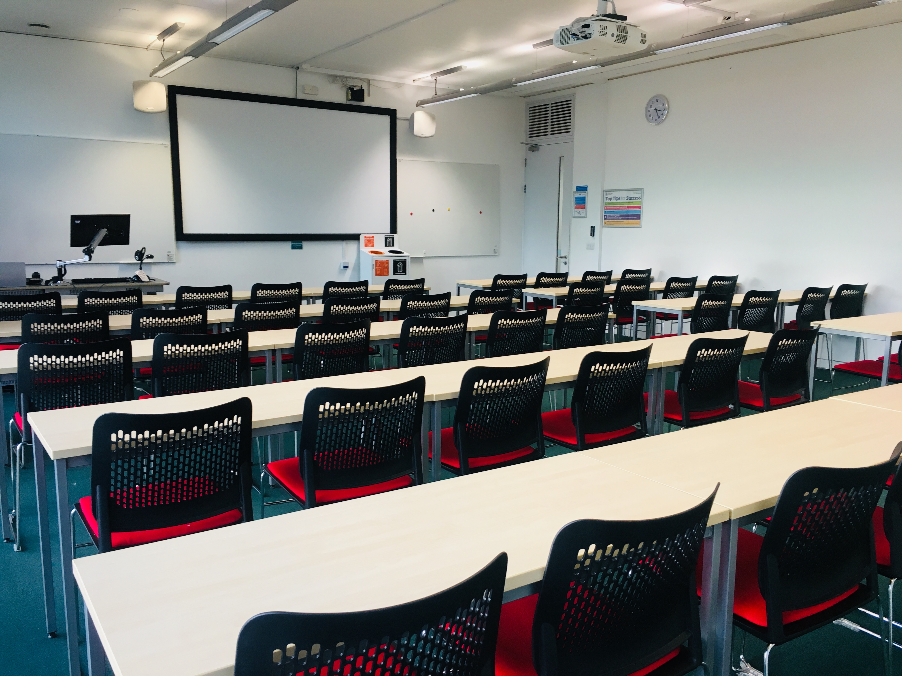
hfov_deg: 61.7
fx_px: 756
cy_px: 338
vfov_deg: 48.2
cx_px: 451
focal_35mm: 29
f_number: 2.2
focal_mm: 4.15
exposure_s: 1/33
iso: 64
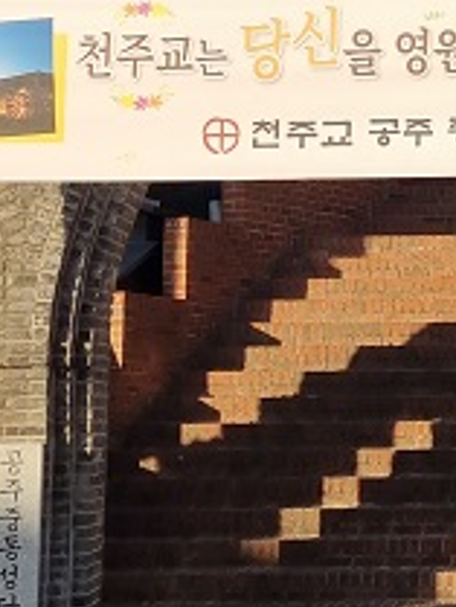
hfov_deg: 17.2
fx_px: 1456
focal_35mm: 83
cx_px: 507
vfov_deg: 21.9
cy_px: -107
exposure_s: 1/1876
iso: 50
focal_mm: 5.4
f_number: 1.8
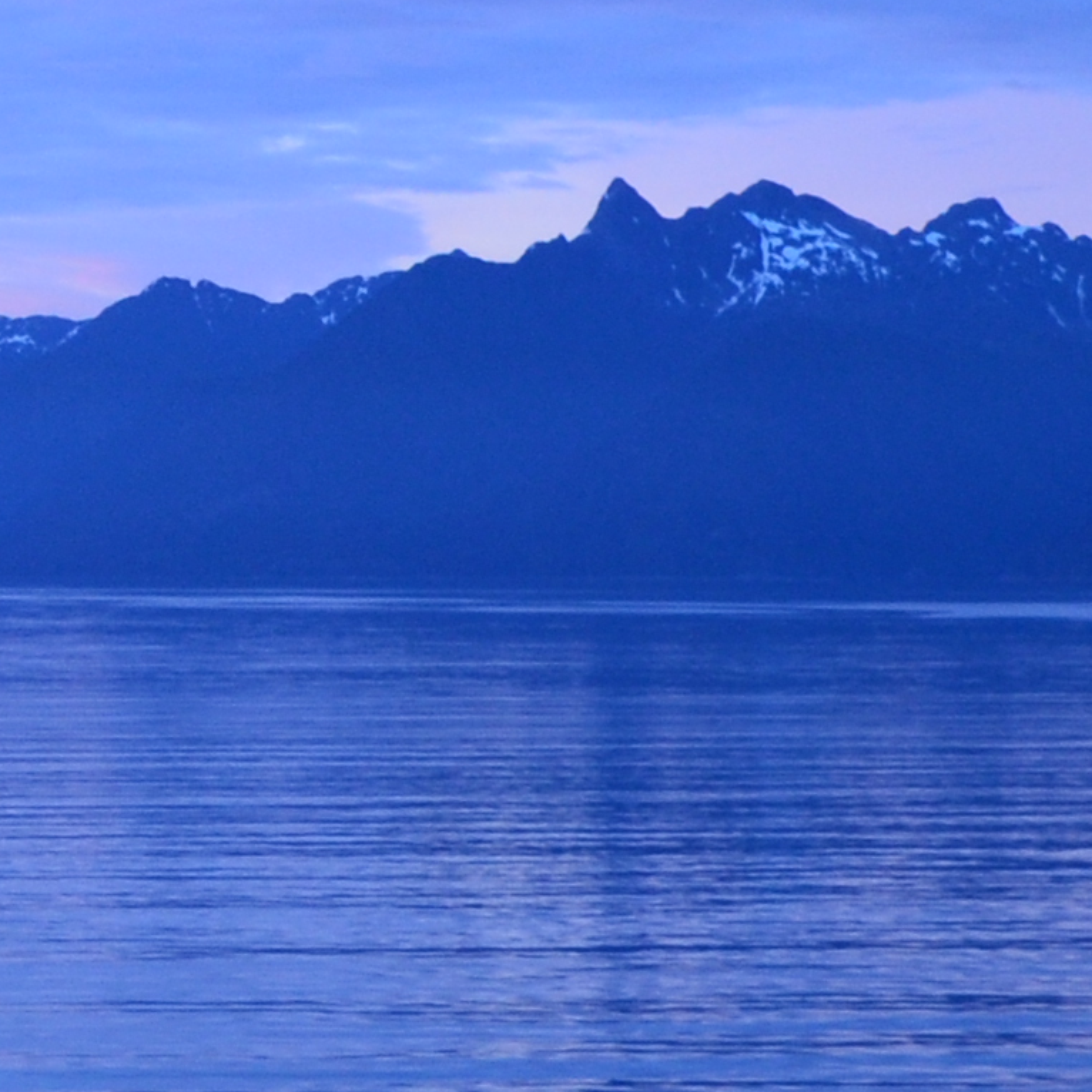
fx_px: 6424
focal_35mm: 180
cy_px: 423
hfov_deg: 9.3
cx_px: -751
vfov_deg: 9.7
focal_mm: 22
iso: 400
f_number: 4
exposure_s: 1/60
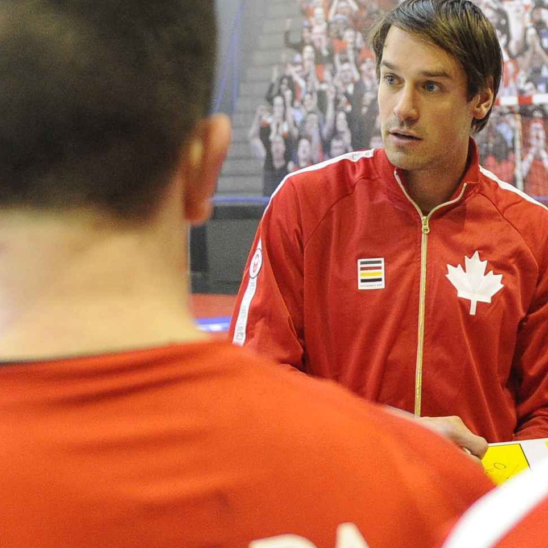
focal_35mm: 90
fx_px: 1612
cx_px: 435
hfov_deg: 19.1
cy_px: 267
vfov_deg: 19.3
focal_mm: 24
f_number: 2.8
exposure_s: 1/640
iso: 5000
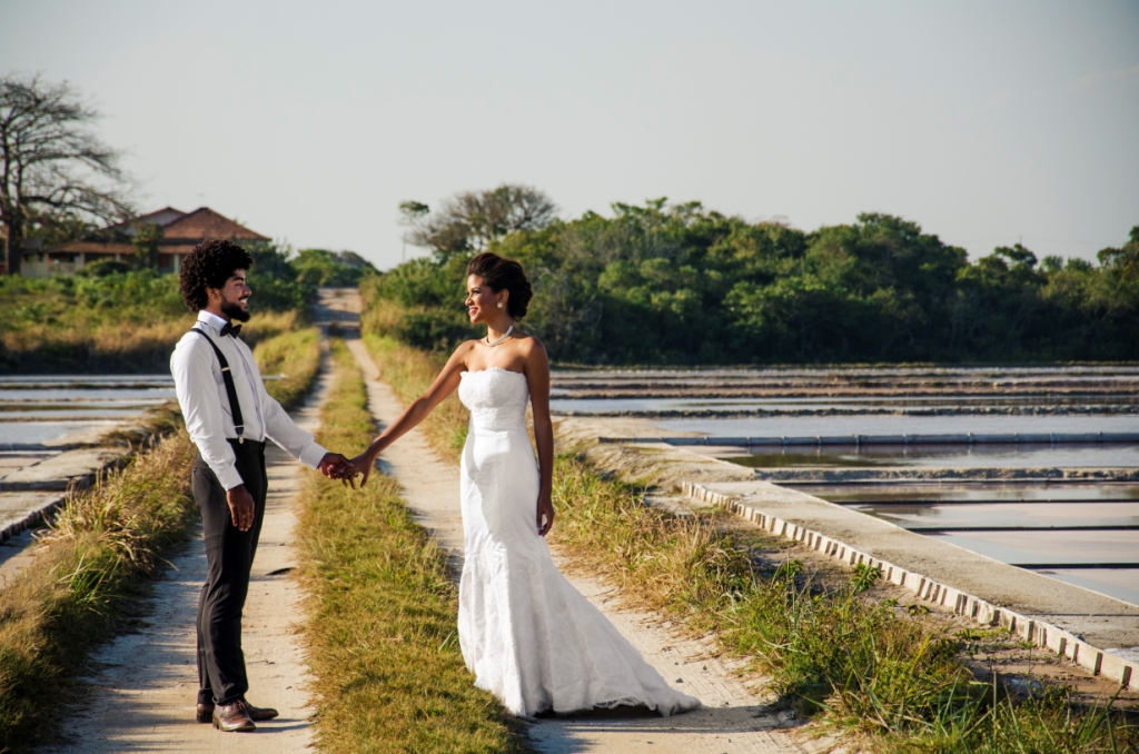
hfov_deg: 13.1
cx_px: 570
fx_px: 4972
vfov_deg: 8.7
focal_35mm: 158
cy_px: 377
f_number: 5.6
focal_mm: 105
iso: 100
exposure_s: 1/640
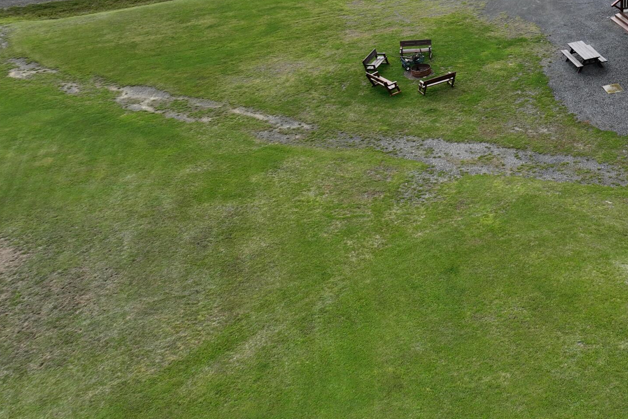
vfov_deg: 24.0
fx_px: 907
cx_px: 607
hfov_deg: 35.1
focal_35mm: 52
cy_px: -67
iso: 200
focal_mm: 12.29
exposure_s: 1/1600
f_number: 2.8
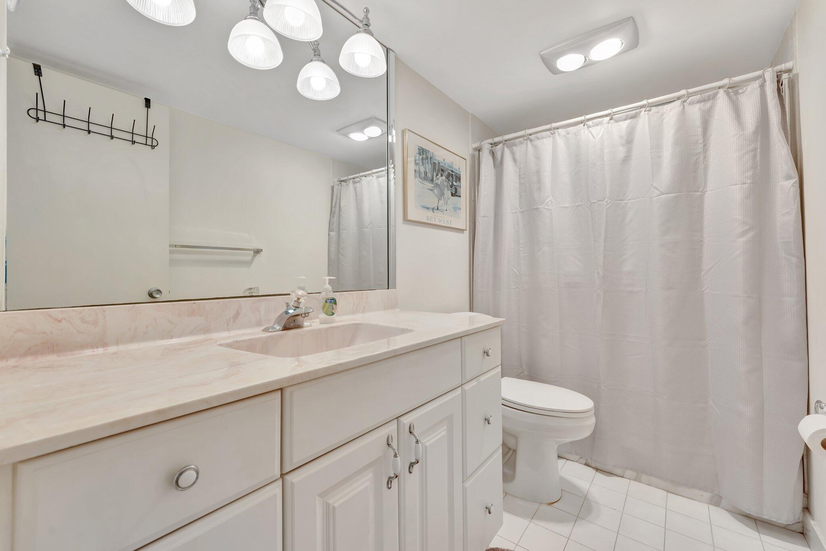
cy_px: 276
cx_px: 413
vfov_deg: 77.7
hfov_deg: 100.8
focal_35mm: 15
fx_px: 342
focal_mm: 14.9
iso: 400
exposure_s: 1/8
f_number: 8
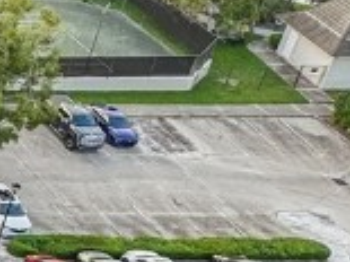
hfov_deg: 9.5
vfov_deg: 9.2
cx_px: -727
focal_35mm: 159
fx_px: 1606
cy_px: 318
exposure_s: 1/180
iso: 120
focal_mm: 8.7
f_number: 1.8
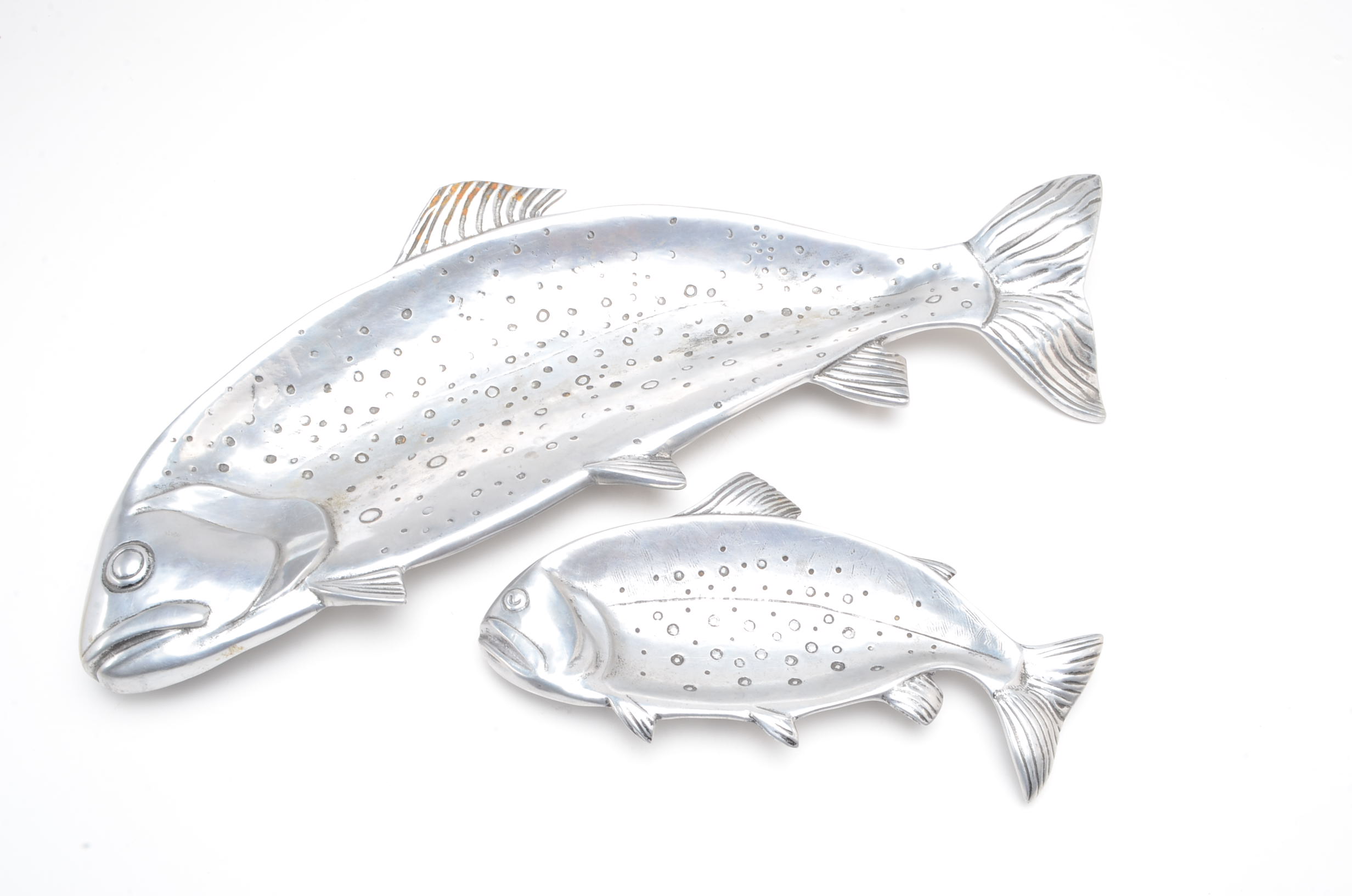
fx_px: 1124
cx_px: 676
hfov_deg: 62.0
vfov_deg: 43.4
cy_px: 448
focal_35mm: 30
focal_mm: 20
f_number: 20
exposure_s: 1/160
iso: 200
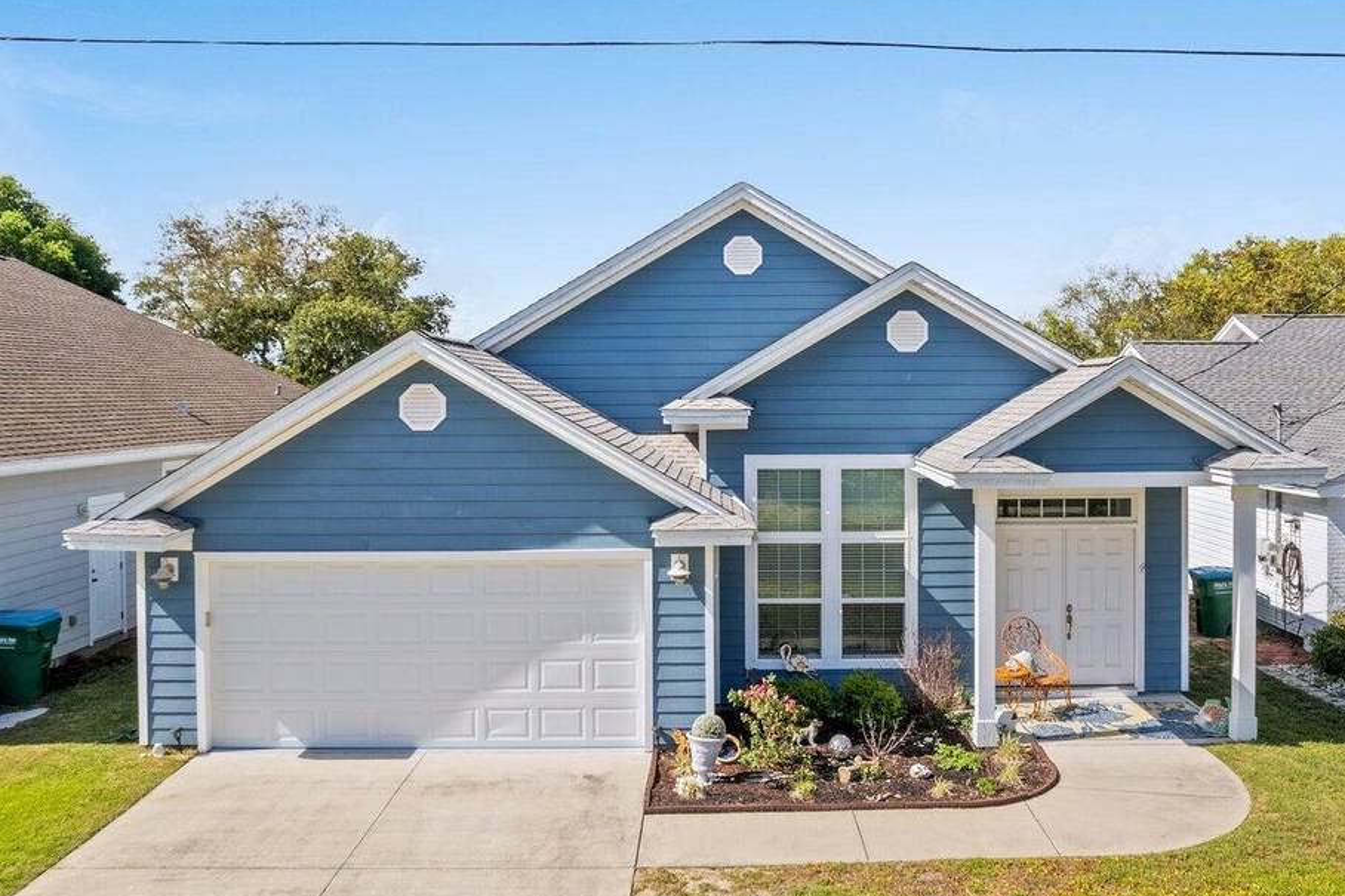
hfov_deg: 60.2
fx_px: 1158
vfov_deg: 42.3
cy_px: 400
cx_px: 735
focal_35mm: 31
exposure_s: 1/1000
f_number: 2.8
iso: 100
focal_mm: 8.38
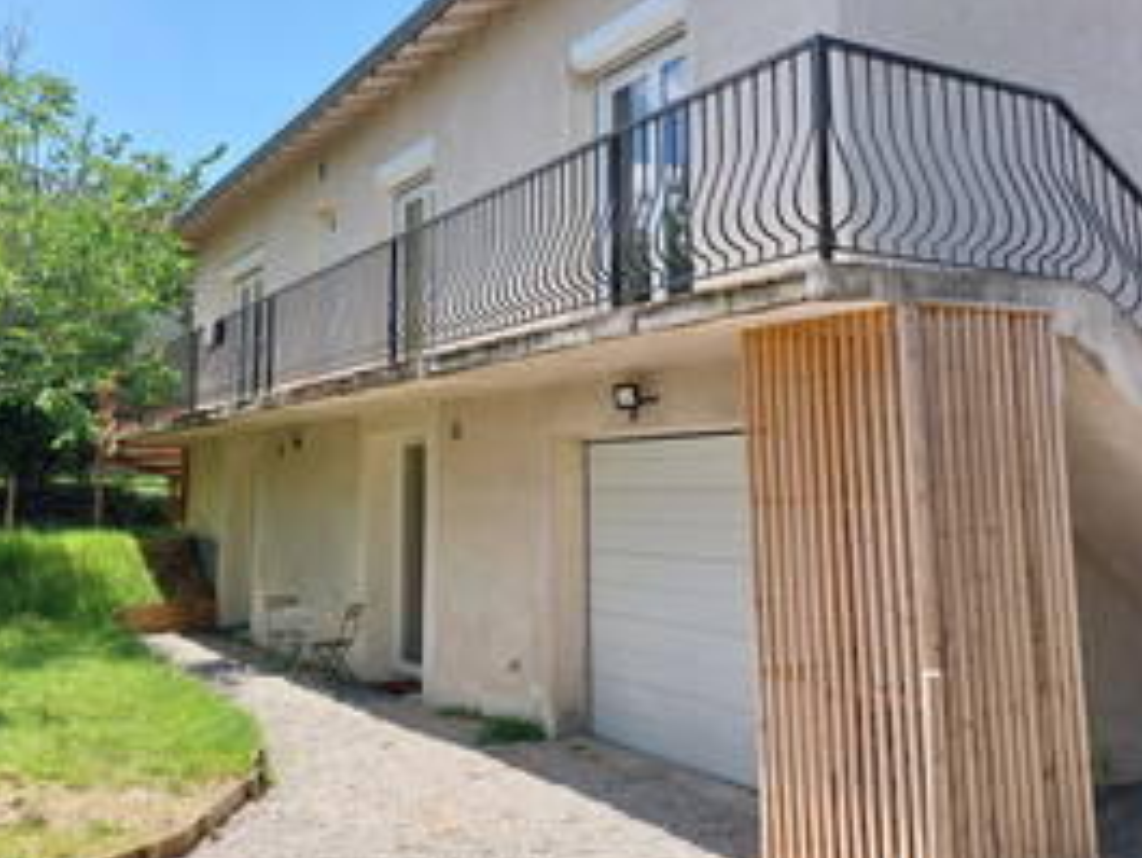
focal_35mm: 34
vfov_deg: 41.6
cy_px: 332
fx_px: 1122
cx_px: 543
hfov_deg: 53.9
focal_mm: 5.23
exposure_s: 1/617
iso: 25
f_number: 1.8
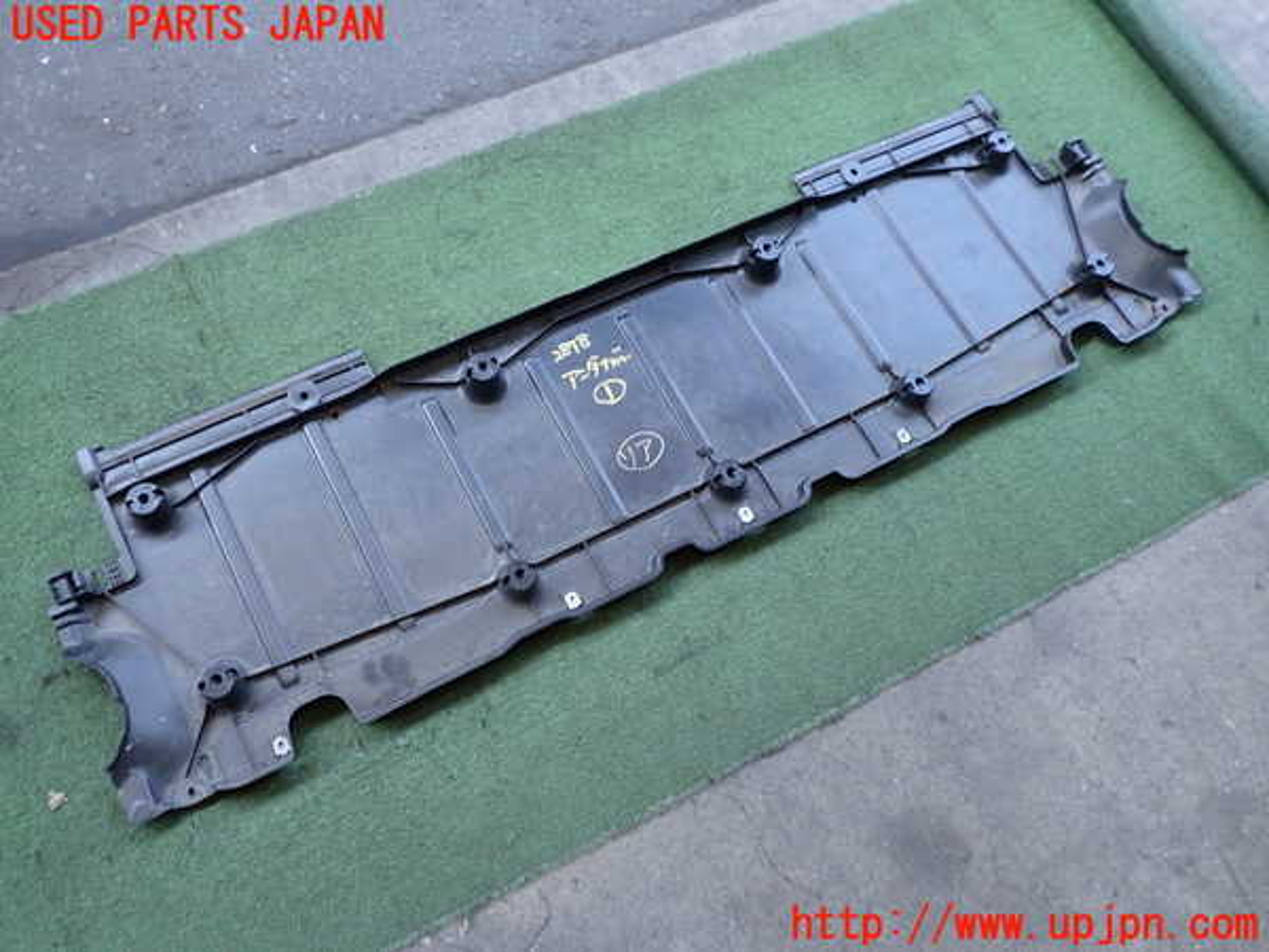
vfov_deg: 46.8
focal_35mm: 30
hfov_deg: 60.0
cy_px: 476
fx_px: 1100
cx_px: 634
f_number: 2.3
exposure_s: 1/125
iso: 200
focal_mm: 5.4
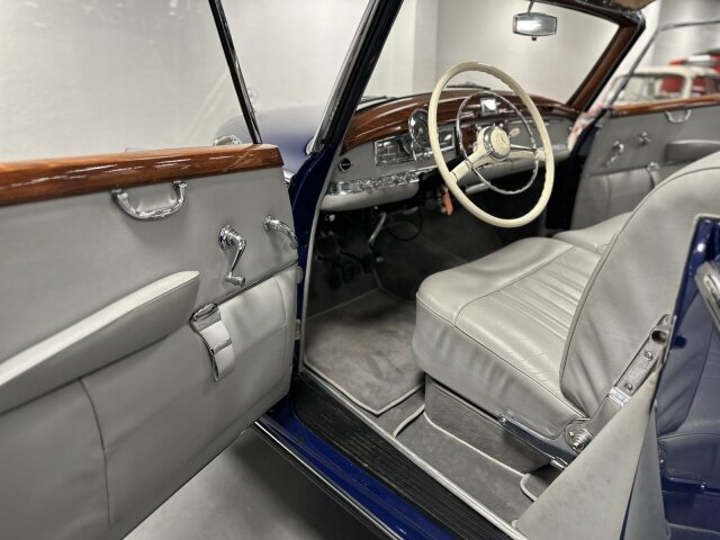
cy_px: 270
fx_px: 499
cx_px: 360
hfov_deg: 71.6
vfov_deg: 56.8
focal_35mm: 24
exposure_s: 1/50
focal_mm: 6.86
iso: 200
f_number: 1.78
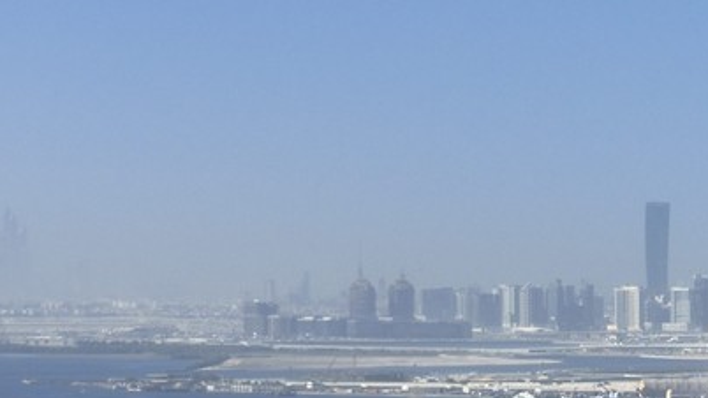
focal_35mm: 292
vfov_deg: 4.1
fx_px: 5481
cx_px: 1309
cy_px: 784
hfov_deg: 7.2
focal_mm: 70
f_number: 6.3
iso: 200
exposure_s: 1/1000
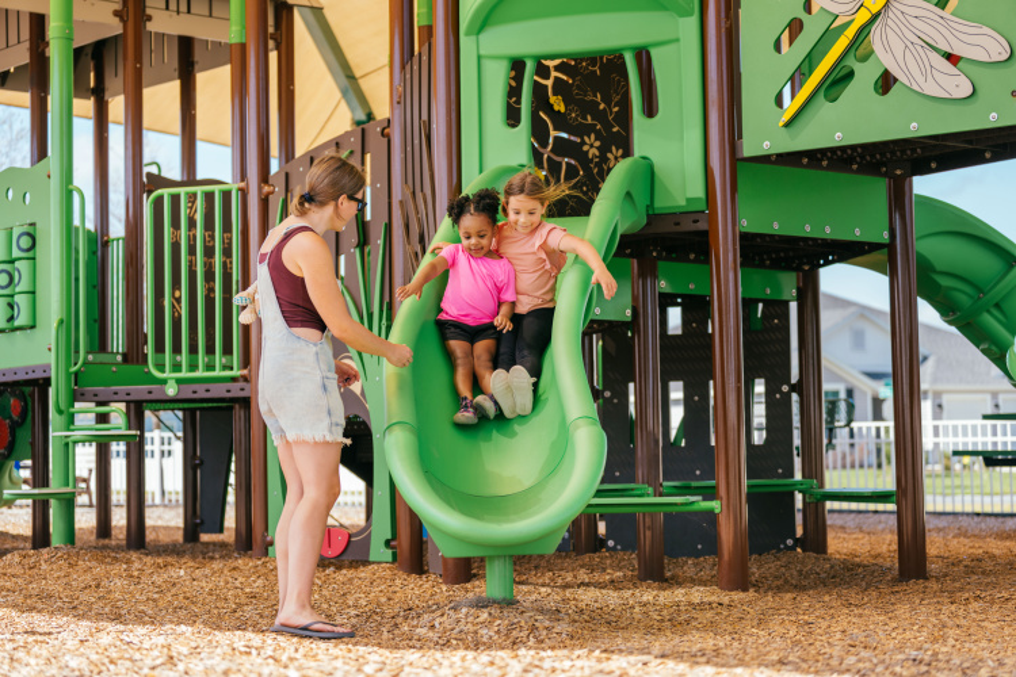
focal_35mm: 70
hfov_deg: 28.8
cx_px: 508
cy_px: 338
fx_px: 1975
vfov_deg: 19.5
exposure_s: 1/250
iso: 100
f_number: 2.8
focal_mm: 70
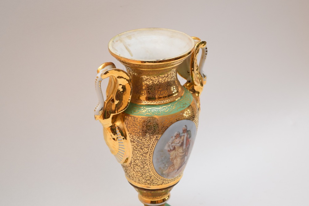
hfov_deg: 24.6
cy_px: 103
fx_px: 708
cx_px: 154
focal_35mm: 82
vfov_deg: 16.6
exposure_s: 1/80
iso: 800
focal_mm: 55
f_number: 5.6
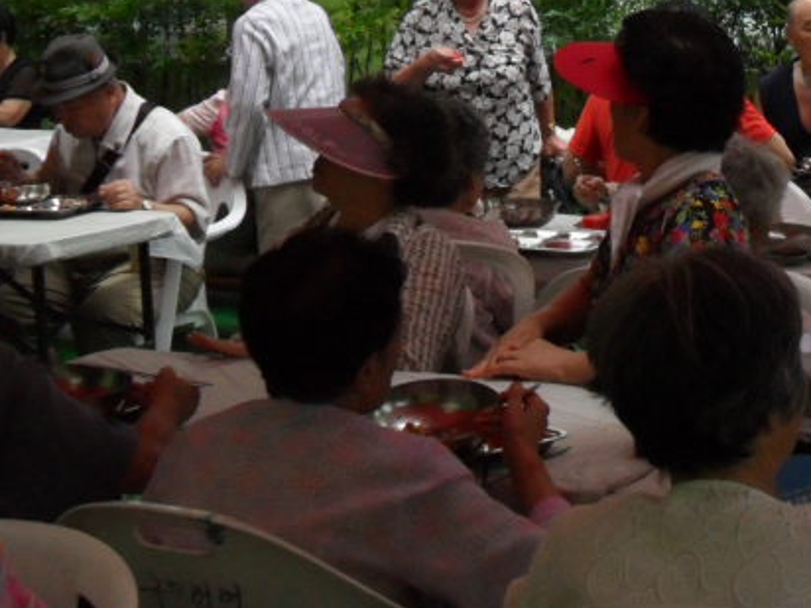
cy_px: -10
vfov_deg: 16.6
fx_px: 2038
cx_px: 898
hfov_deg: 21.3
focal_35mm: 87
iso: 200
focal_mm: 6.2
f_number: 8.9
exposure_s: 1/180
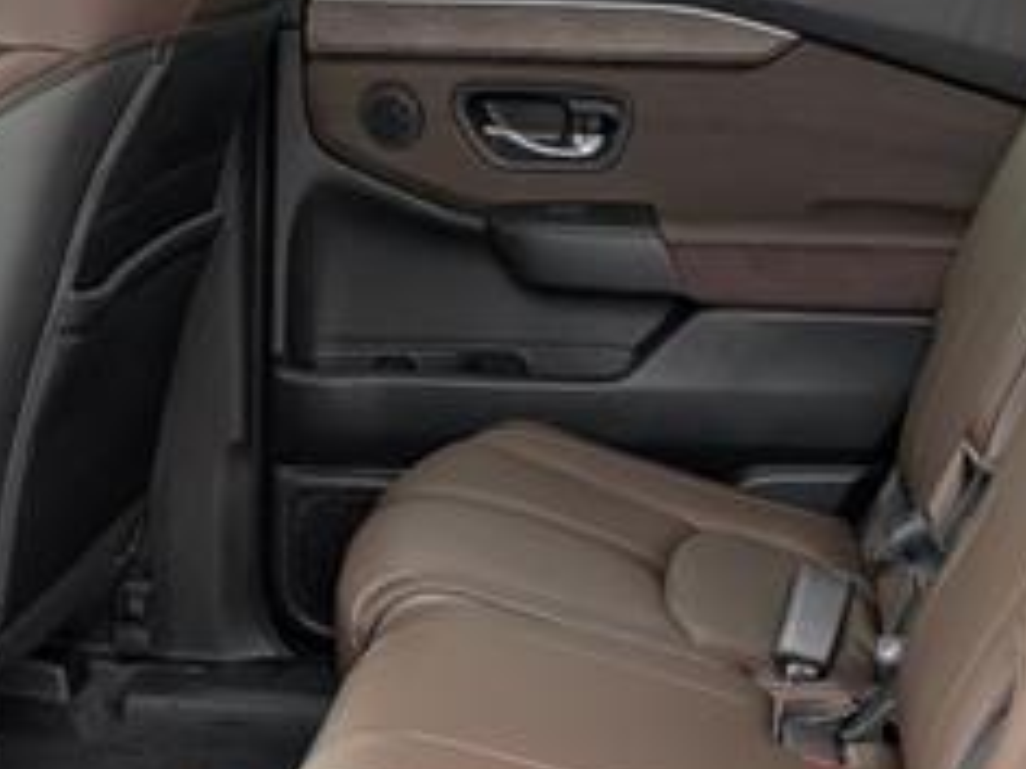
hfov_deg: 29.8
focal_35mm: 65
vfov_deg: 21.2
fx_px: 1927
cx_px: 526
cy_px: 899
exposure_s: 1/400
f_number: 1.68
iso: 85
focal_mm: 6.9
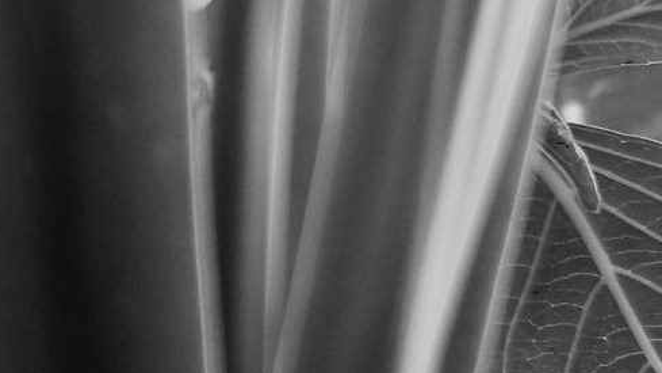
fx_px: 18062
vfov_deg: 1.2
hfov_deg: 2.1
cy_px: 433
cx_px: 1474
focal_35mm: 1029
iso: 125
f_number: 3.2
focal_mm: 73.3
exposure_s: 1/200
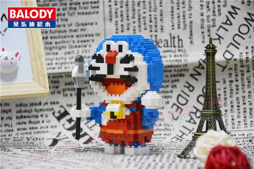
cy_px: 84
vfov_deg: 8.7
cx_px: 127
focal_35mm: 158
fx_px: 1111
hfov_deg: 13.0
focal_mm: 105
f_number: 5.6
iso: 3200
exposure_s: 1/30
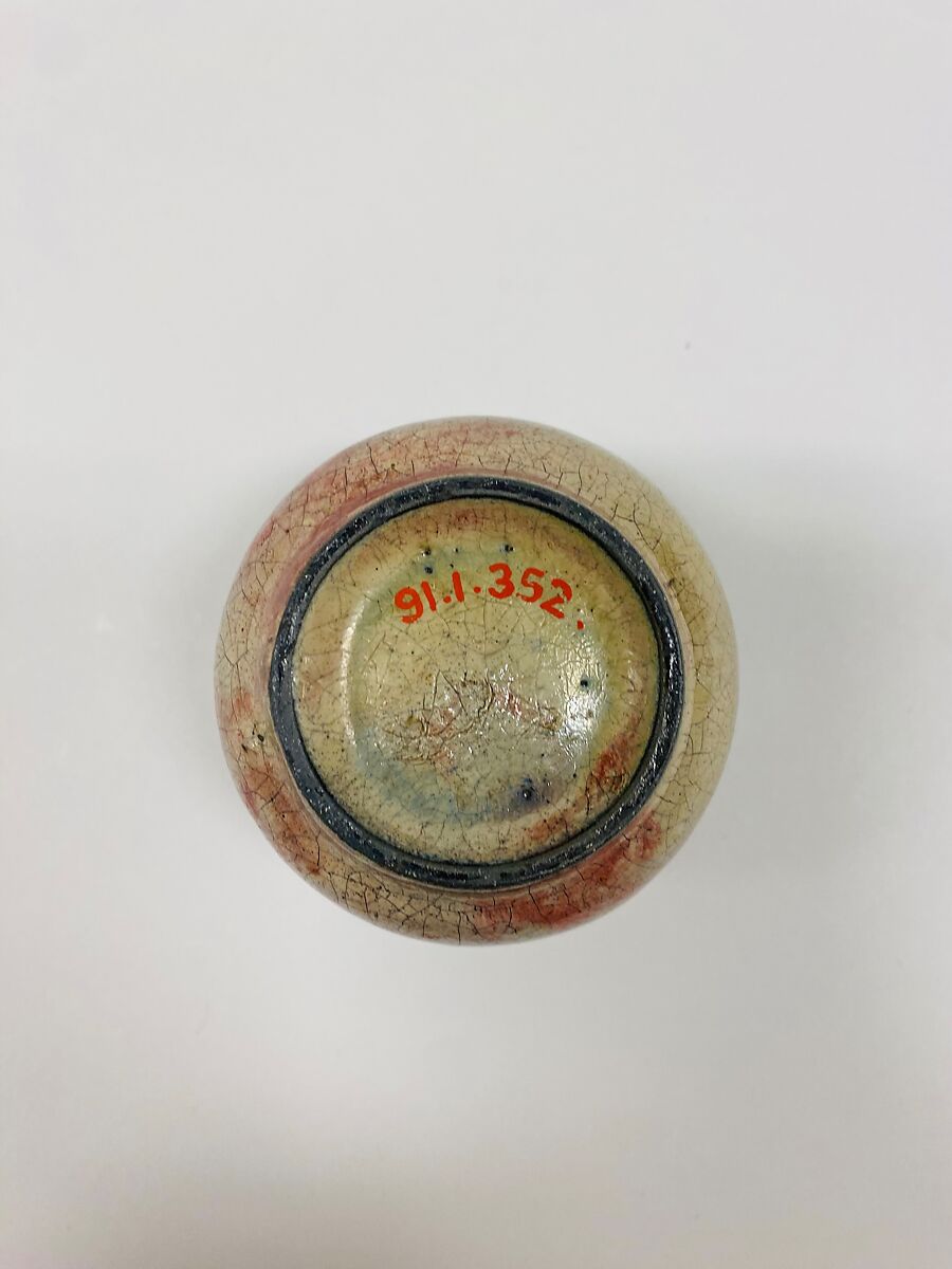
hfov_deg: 53.1
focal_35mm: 26
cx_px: 476
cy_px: 634
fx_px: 953
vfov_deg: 67.3
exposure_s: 1/60
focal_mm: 4.25
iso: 64
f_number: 1.8
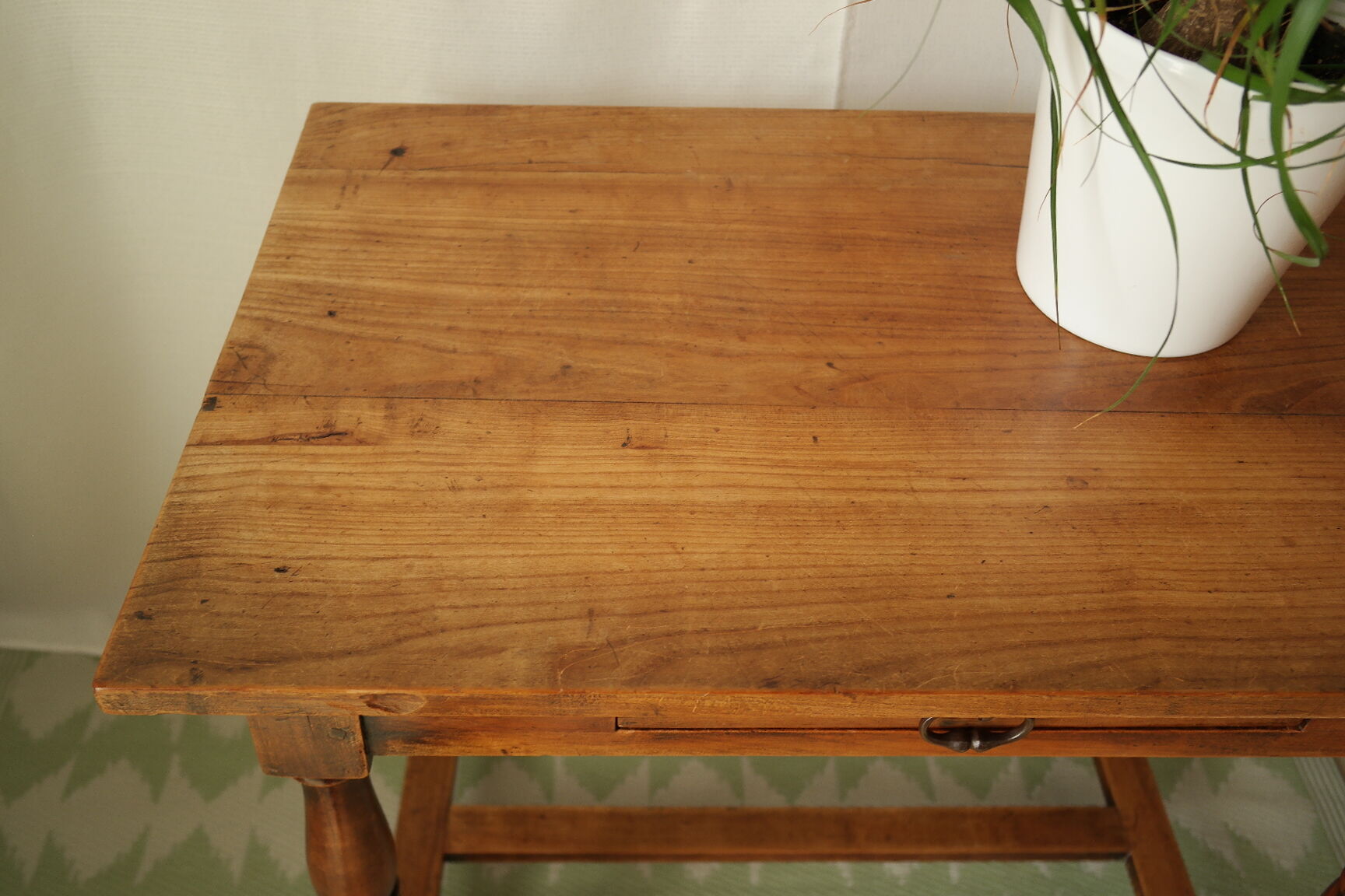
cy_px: 448
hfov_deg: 61.9
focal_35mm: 30
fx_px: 1121
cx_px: 672
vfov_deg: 43.6
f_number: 6.3
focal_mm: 20
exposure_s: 1/30
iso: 200
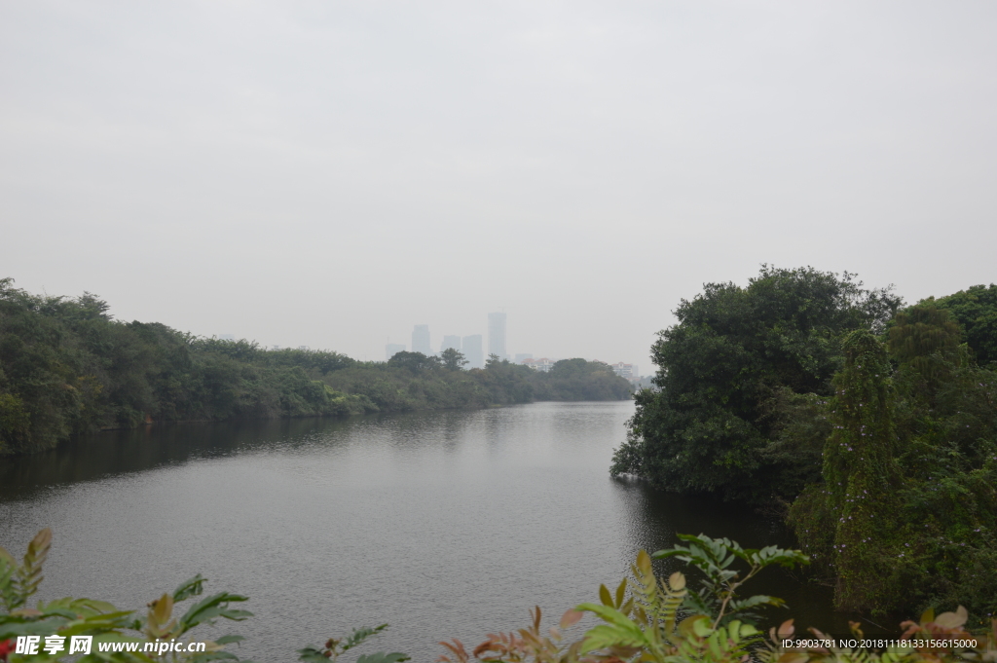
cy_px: 332
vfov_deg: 39.9
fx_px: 913
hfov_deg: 57.3
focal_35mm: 33
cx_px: 498
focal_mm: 22
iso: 100
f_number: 6.3
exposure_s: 1/160
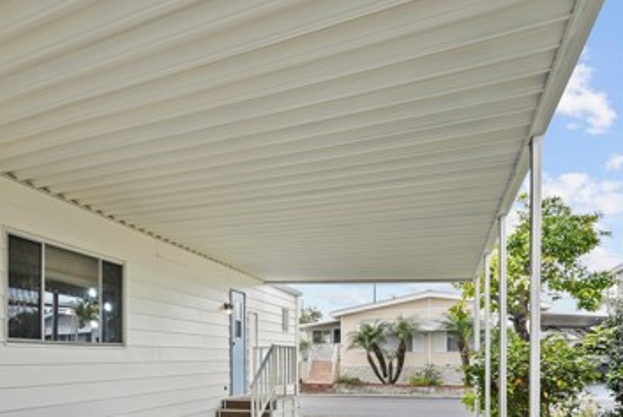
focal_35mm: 29
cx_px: 92
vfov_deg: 42.1
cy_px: 360
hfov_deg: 57.0
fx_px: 502
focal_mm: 16
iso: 100
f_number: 6.3
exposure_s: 1/15
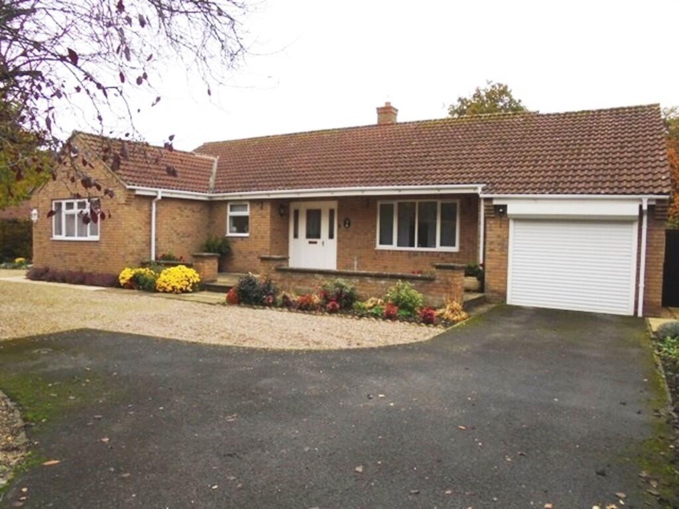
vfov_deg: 53.1
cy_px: 254
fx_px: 510
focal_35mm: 26
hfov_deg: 67.3
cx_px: 340
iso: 100
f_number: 3.5
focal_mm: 4.6
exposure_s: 1/100
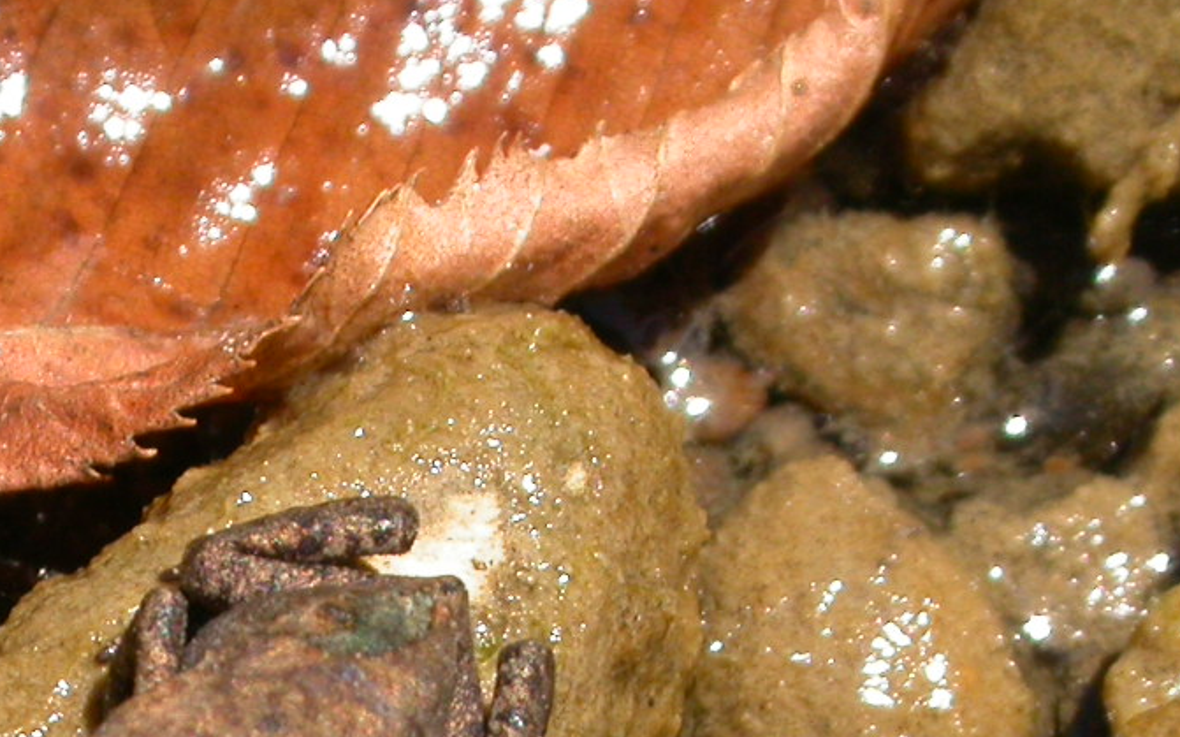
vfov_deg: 5.1
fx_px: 8295
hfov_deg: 8.1
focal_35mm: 258
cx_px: 190
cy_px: 990
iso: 100
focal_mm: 21.1
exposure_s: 1/284
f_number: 7.2
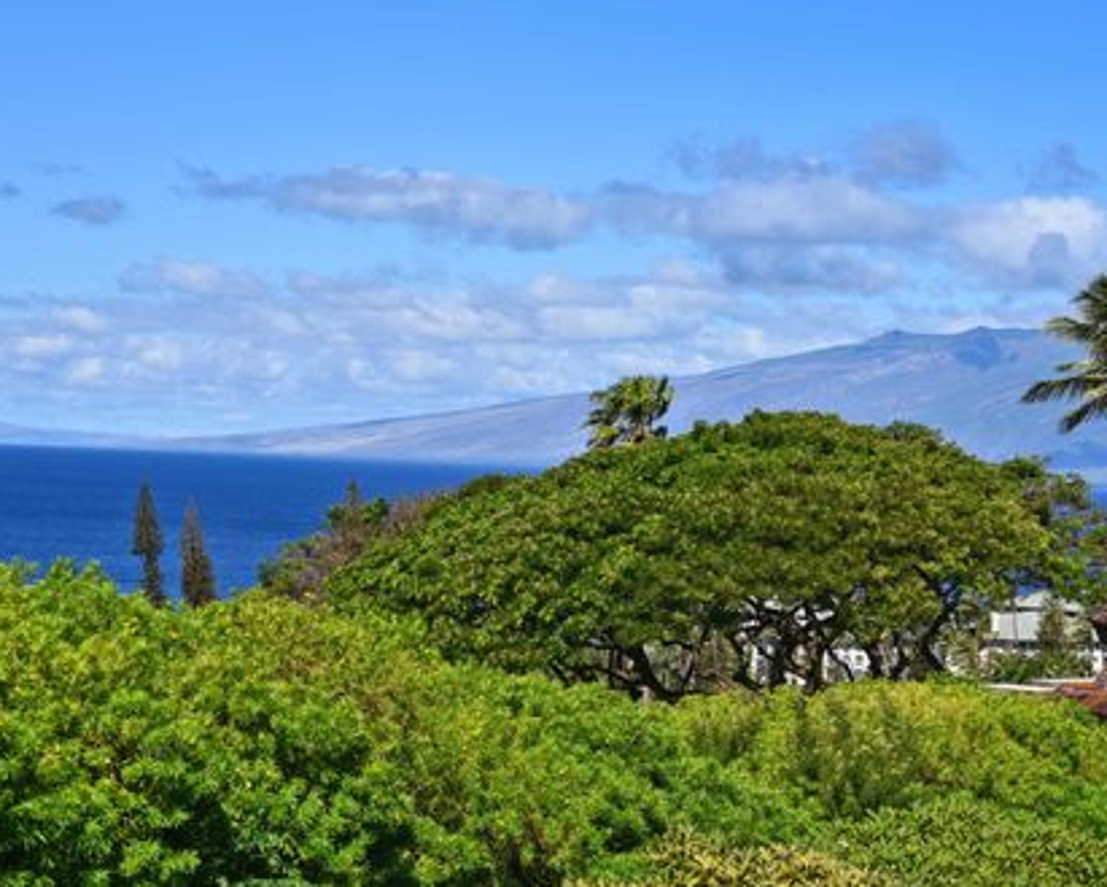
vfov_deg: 14.7
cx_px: 617
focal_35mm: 105
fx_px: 3441
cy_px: 441
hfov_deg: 18.3
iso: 100
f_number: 13
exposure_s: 1/200
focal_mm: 92
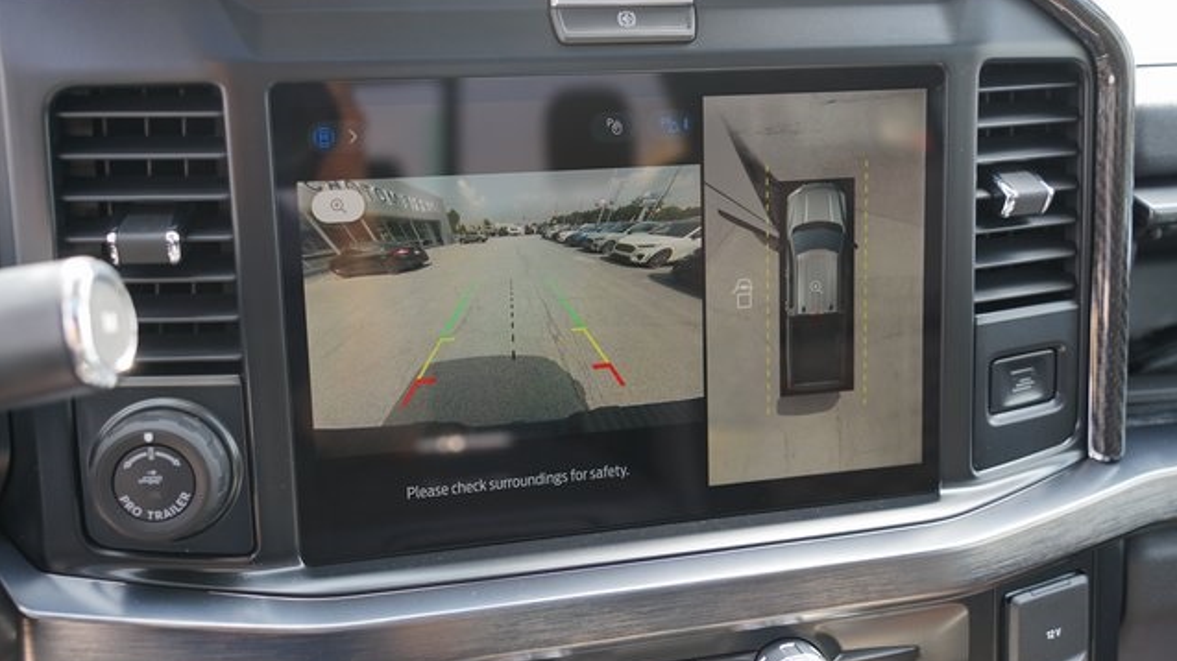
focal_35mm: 40
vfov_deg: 29.7
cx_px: 588
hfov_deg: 50.5
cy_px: 309
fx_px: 1248
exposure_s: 1/60
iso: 200
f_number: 4
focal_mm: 38
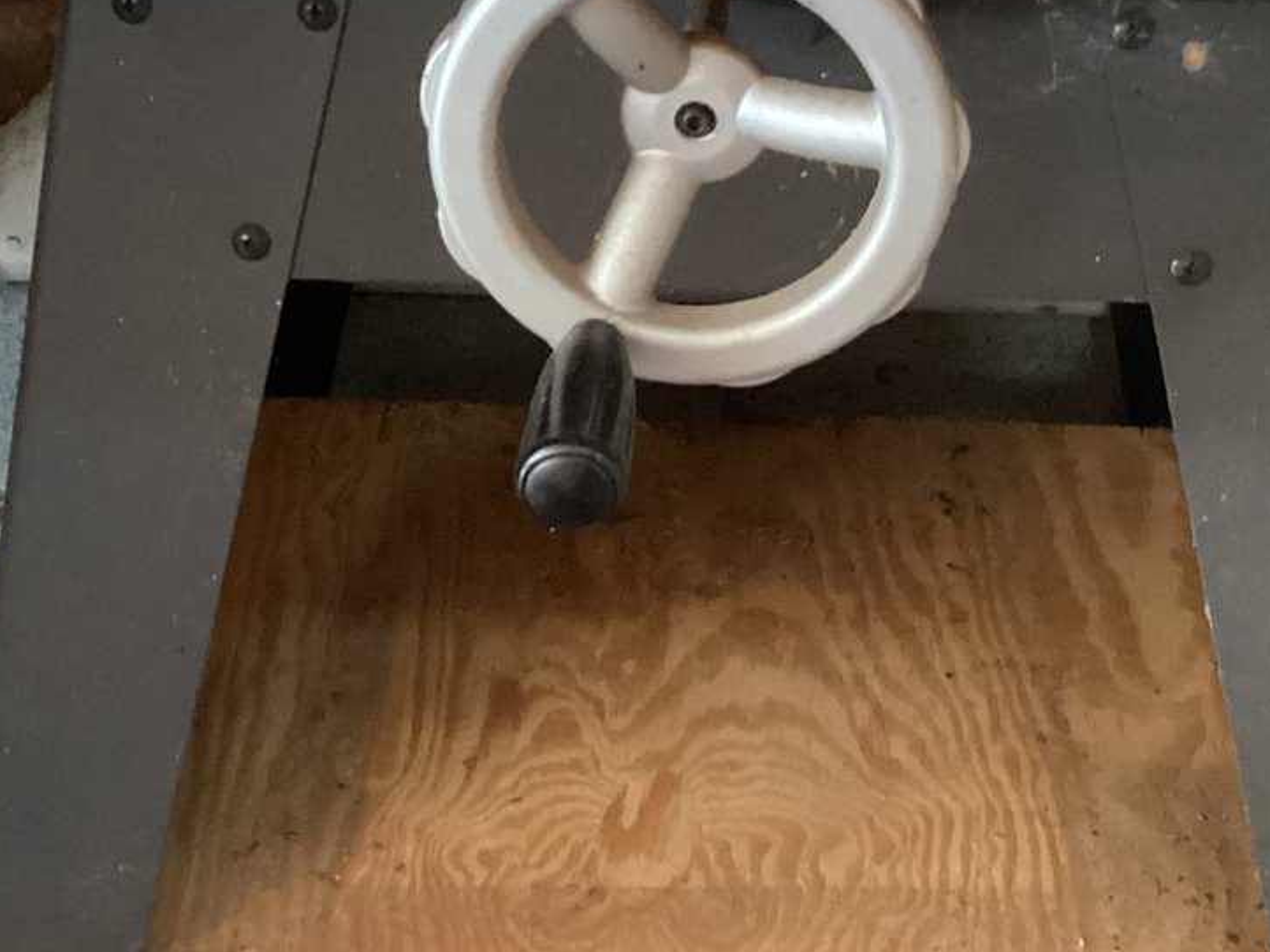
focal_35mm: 65
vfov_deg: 22.6
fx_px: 2384
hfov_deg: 29.8
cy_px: 529
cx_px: 696
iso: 640
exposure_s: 1/20
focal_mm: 3.3
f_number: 2.4
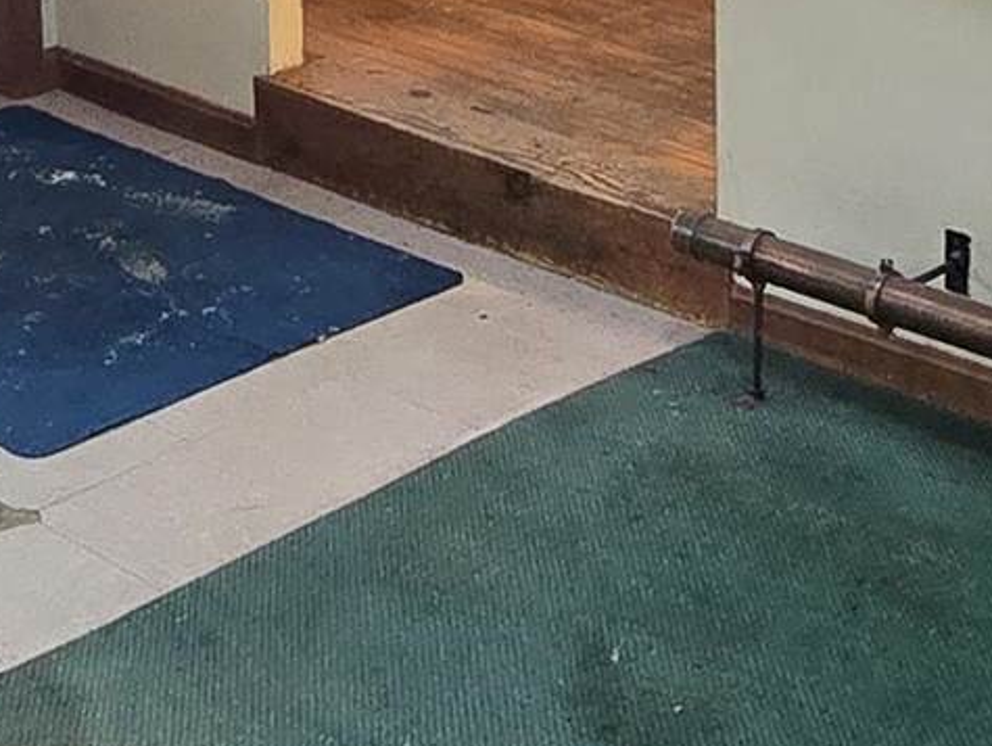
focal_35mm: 84
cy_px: -426
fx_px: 2409
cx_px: 102
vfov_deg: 15.9
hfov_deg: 22.7
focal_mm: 2.2
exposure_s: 1/60
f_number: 2.2
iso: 320
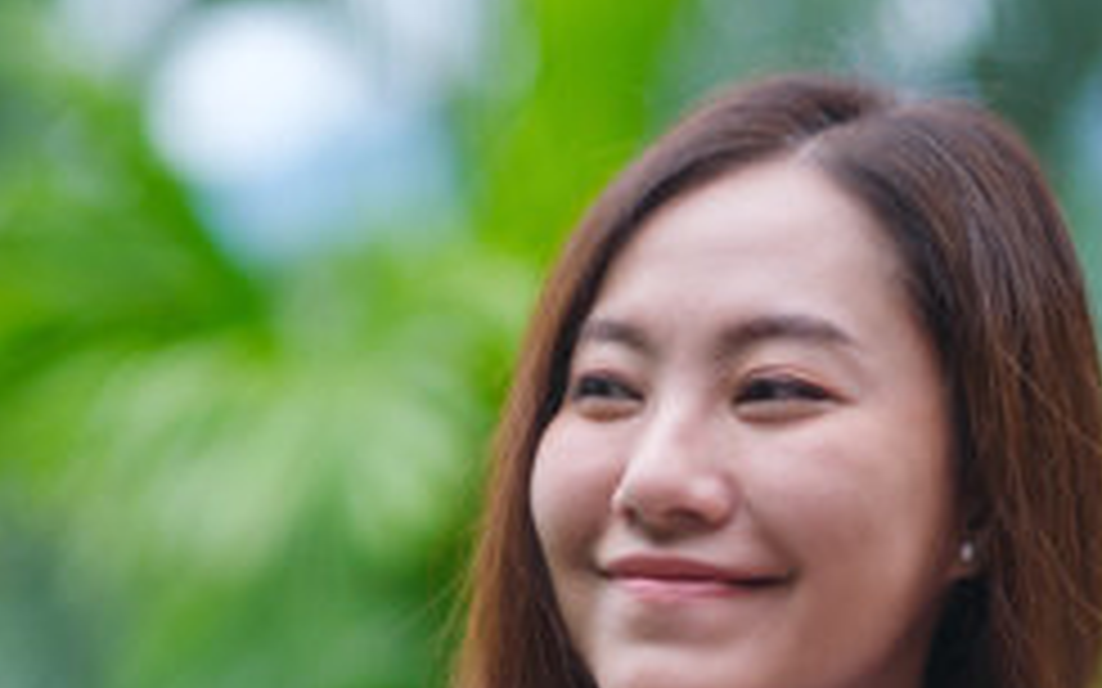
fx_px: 6426
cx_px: 472
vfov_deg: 6.1
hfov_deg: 9.8
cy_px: 692
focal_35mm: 214
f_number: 1.2
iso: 160
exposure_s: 1/5000
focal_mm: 56
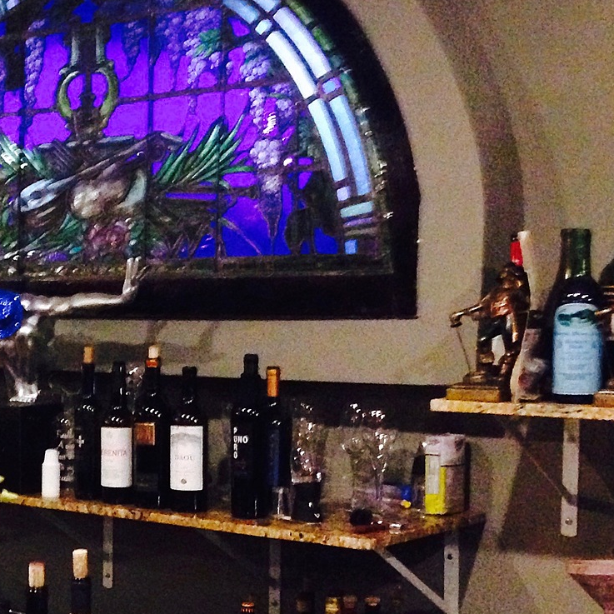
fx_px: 1525
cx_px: -79
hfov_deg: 21.5
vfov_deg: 22.7
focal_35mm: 76
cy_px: 399
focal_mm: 4.12
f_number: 2.4
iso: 800
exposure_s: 1/15
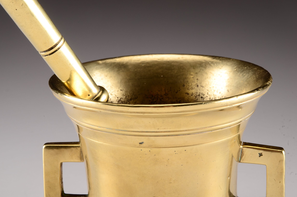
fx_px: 1297
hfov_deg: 13.1
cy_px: 98
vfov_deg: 8.7
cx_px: 148
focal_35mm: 158
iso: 100
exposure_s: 1/200
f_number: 22
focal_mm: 105
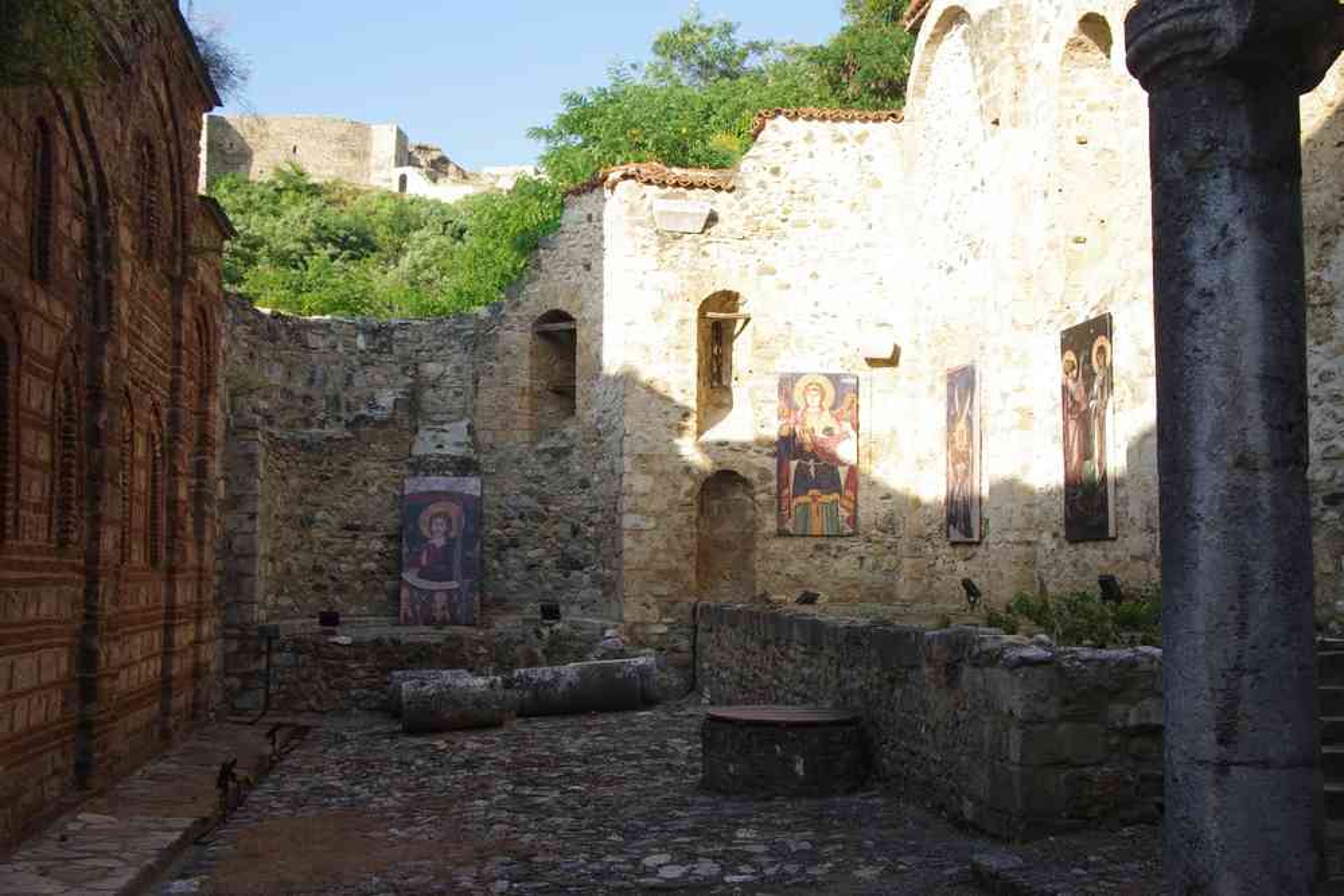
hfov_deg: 48.1
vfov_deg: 33.1
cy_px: 448
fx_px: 1506
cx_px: 672
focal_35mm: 40
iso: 200
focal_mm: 26.9
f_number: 9
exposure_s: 1/50
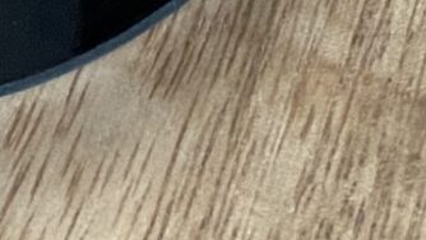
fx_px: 2452
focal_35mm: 217
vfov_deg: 4.8
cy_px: -900
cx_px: 224
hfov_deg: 9.9
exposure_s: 1/60
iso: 500
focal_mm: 4.25
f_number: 1.8
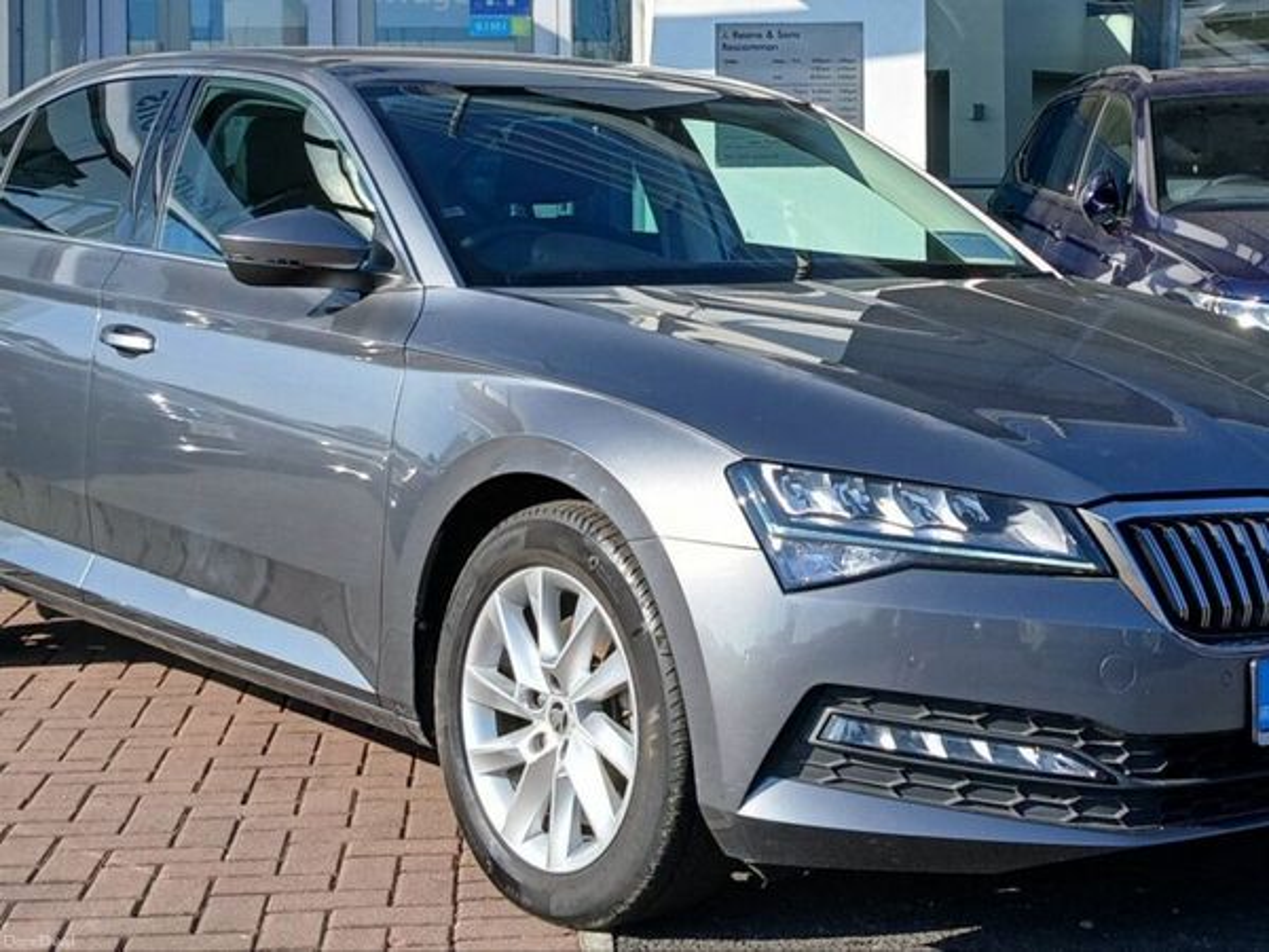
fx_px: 953
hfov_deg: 67.3
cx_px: 634
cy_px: 476
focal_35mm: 26
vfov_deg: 53.1
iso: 20
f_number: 1.8
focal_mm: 3.98
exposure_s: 1/503
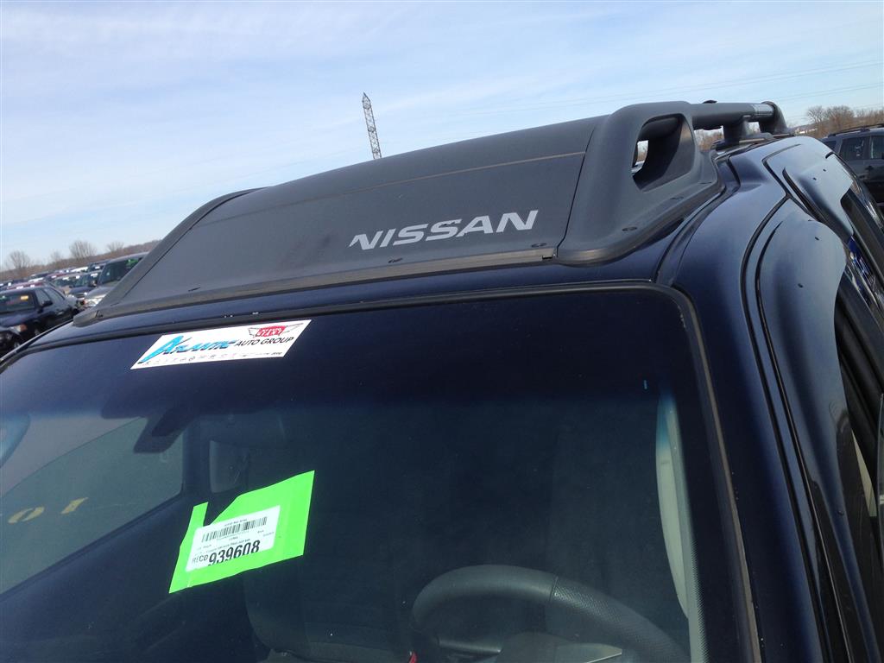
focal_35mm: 33
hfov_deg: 55.4
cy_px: 332
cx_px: 442
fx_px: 843
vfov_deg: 42.9
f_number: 2.4
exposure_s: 1/1323
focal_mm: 4.13
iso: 50
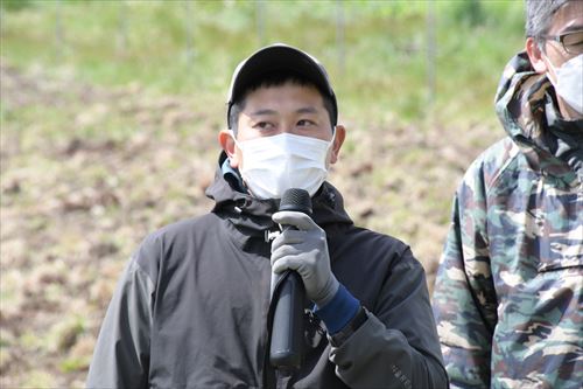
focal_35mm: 420
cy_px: 194
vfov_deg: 3.3
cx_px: 292
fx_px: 6799
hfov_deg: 4.9
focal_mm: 280
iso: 2500
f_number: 16
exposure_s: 1/1000
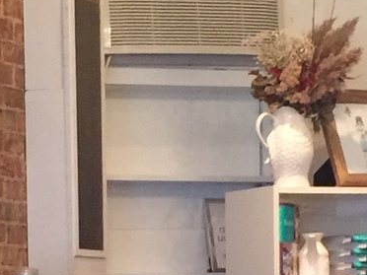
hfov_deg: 10.1
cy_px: 445
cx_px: -2
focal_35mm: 195
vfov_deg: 7.5
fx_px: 2067
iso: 100
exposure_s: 1/15
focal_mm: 4.15
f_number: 2.2
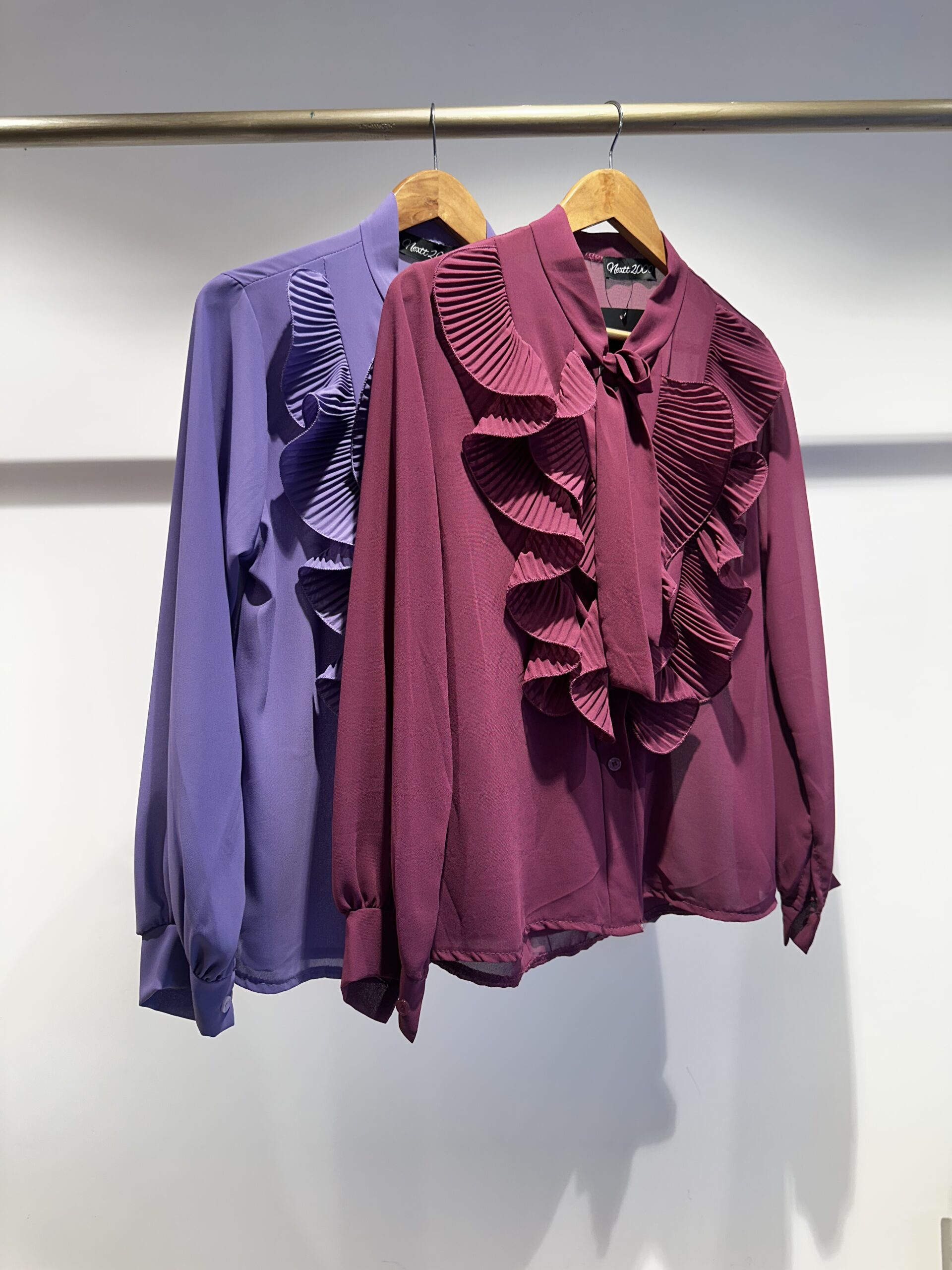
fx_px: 880
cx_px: 476
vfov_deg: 71.6
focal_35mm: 24
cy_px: 635
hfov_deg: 56.8
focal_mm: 6.86
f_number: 1.78
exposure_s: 1/100
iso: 64
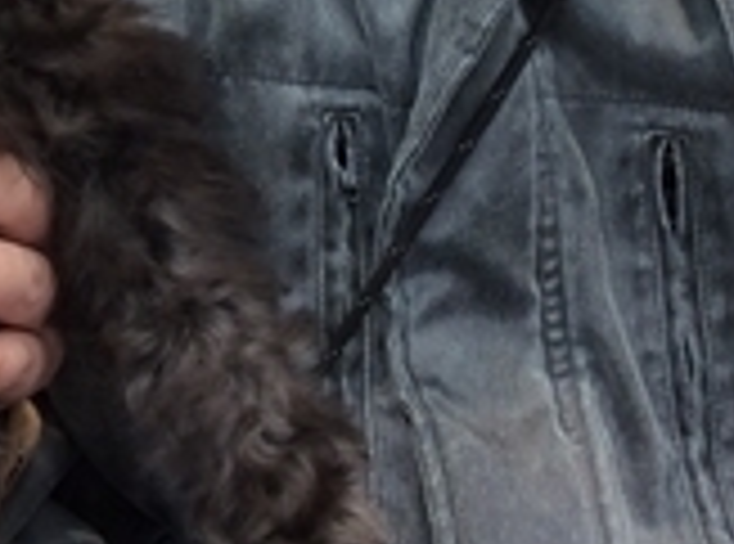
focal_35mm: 118
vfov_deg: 11.8
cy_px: -319
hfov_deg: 16.3
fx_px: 2493
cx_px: -54
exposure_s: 1/24
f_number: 2.4
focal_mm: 3.3
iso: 40
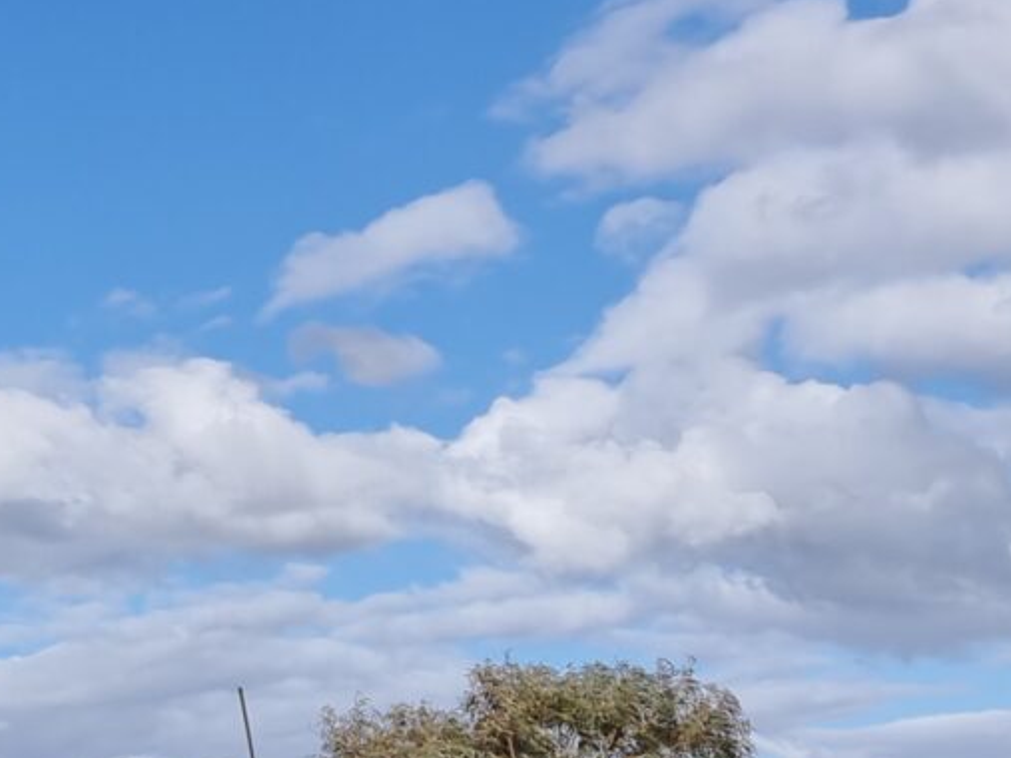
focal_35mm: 97
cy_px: 435
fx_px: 2832
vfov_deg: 15.2
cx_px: -853
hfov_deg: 16.6
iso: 50
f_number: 1.8
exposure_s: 1/1506
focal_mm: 6.7
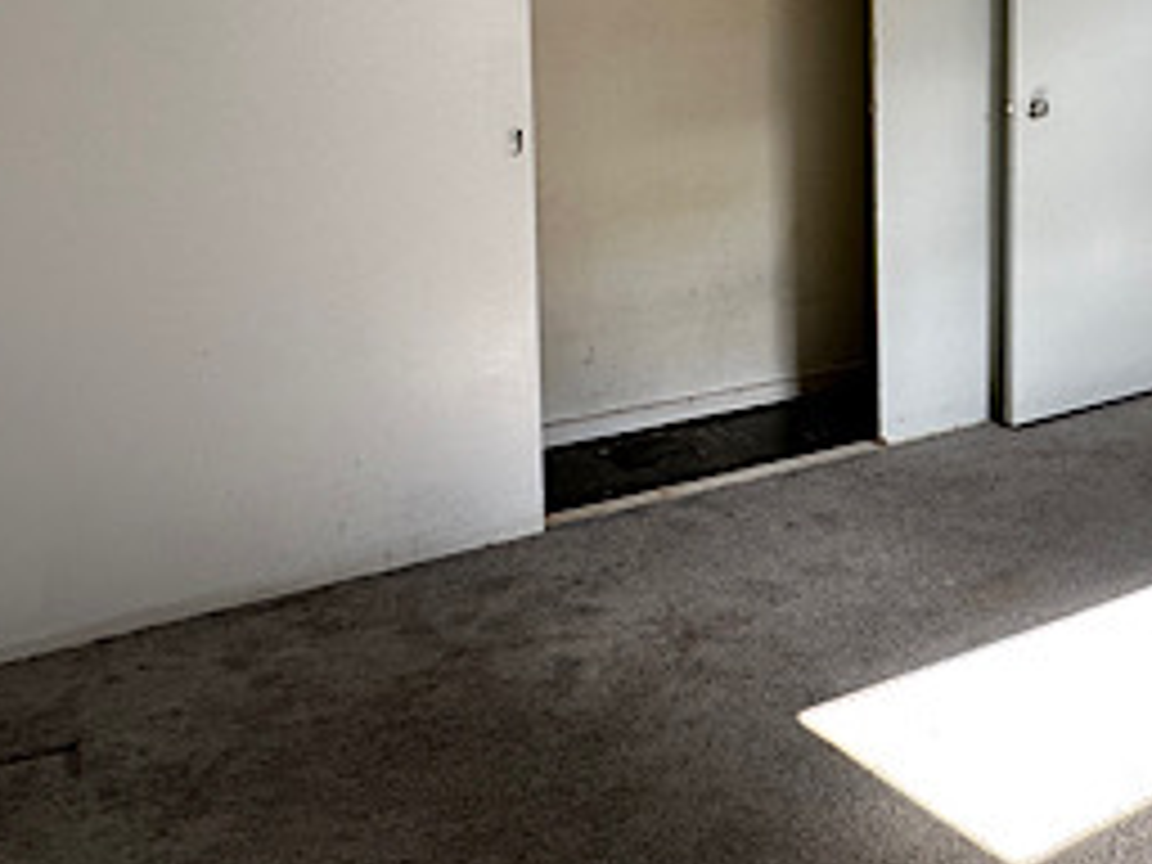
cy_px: 65
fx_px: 1364
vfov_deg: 33.1
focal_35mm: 41
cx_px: 1224
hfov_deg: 38.9
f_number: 2.2
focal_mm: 2.22
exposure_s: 1/99
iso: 80
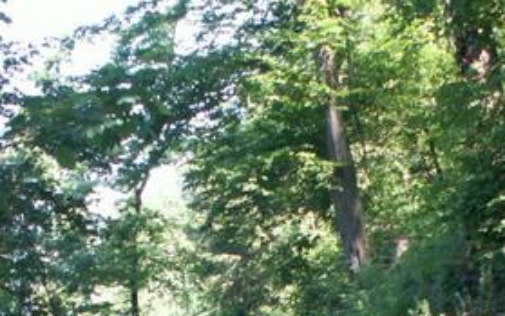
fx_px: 1171
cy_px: 426
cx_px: 232
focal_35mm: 85
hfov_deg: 24.3
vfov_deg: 14.7
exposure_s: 1/50
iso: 50
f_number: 2.8
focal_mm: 5.86
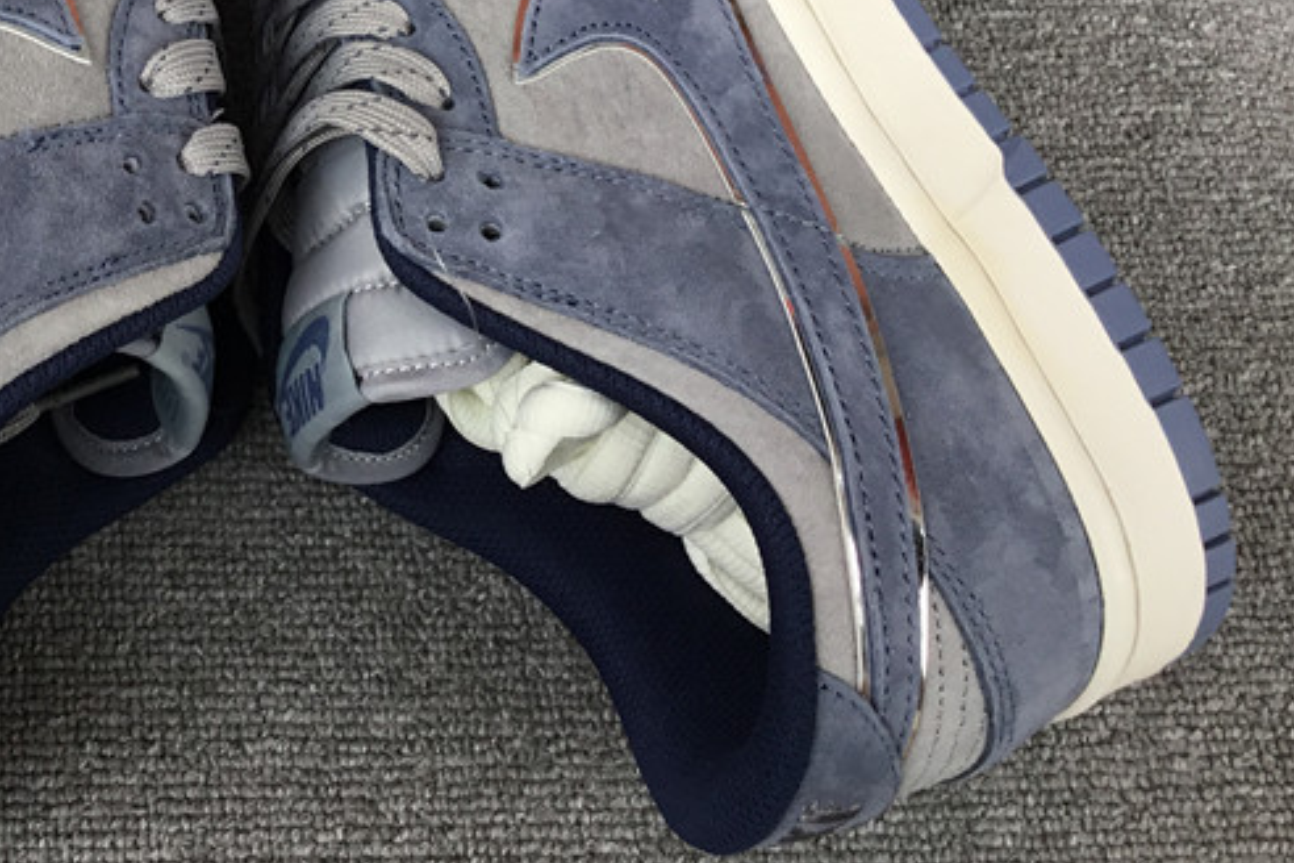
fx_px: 2121
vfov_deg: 22.4
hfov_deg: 32.6
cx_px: 189
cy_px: 88
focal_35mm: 59
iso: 25
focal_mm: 3.3
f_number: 2.4
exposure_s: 1/100
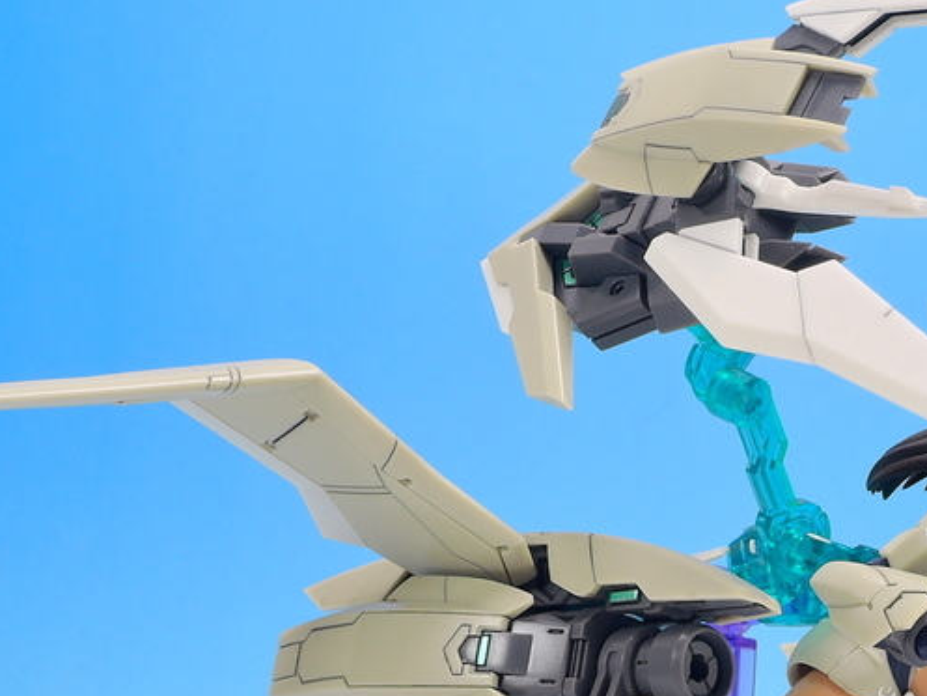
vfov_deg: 10.7
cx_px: 890
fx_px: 3696
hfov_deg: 14.1
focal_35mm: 138
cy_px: 655
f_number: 7.1
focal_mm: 14.3
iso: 80
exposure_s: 1
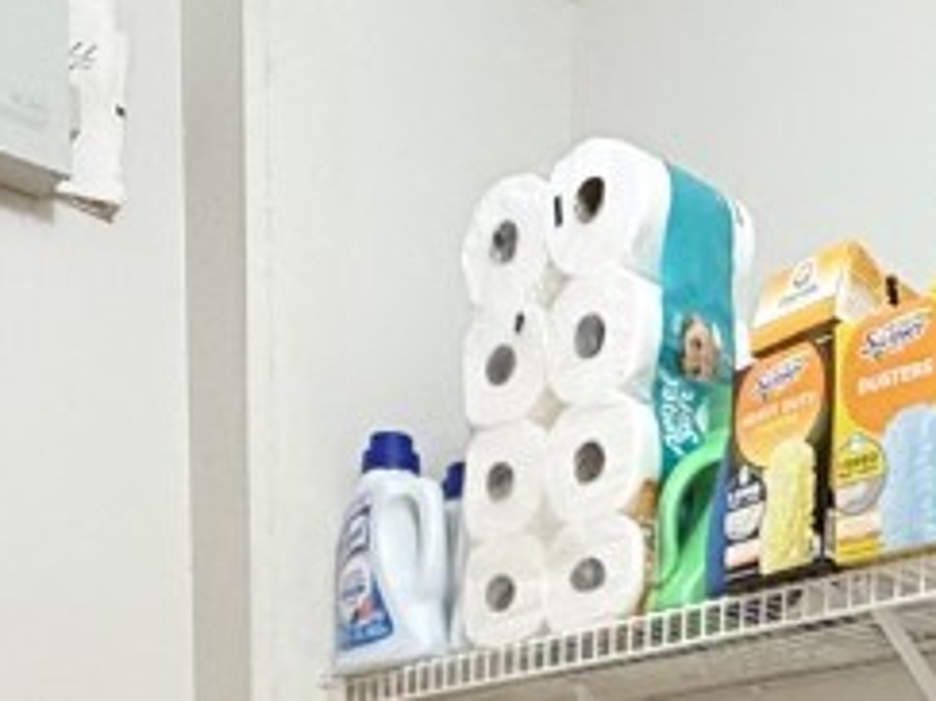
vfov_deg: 19.8
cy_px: 1182
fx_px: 1595
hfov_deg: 32.7
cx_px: 532
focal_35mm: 59
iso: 400
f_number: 2.2
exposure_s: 1/60
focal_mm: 2.22
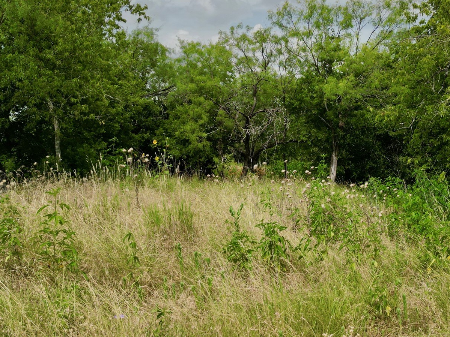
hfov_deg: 45.4
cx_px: 280
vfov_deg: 35.0
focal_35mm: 41
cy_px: 128
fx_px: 533
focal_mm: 6.72
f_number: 1.7
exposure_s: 1/1500
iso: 120
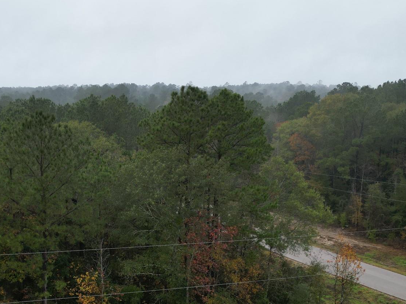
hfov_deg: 42.5
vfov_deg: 32.3
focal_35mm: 44
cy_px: 229
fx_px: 516
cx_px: 143
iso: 110
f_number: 1.7
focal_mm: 6.72
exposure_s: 1/500
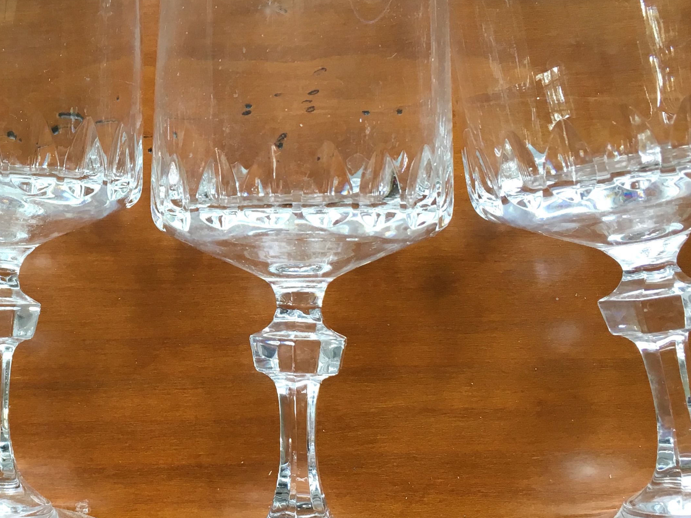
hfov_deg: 33.5
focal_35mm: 55
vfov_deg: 26.6
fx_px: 1098
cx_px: 101
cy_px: 245
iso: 32
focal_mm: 4.15
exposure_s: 1/33
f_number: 2.2
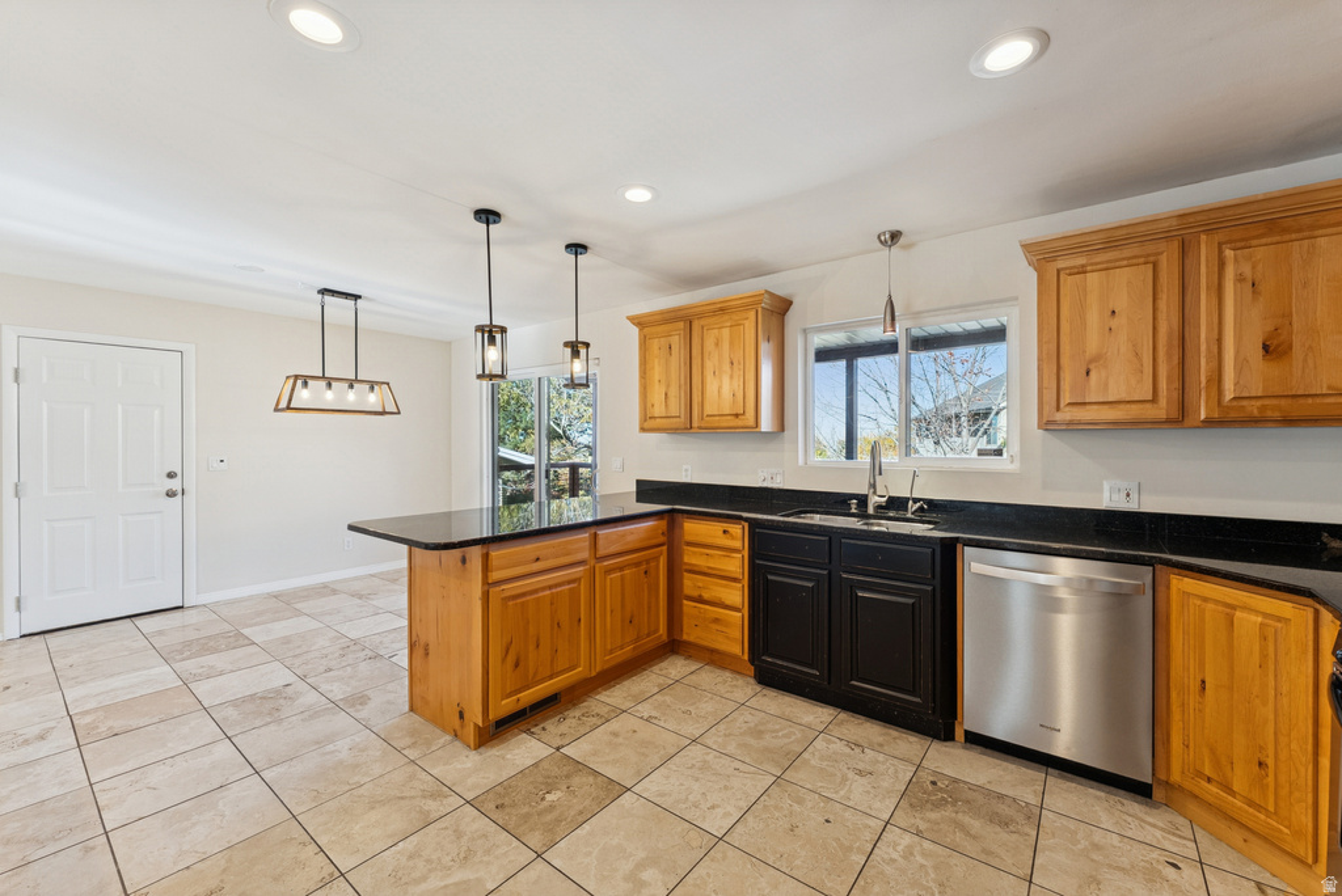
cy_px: 448
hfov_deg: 104.2
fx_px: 522
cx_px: 671
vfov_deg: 81.3
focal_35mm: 14
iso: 640
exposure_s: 1/40
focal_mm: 14
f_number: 8
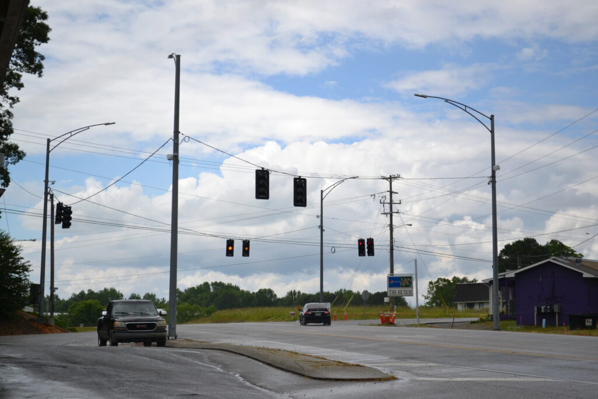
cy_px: 200
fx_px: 1146
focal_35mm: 69
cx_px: 299
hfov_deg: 29.2
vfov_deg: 19.7
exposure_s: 1/2000
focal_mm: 46
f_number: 7.1
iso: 320
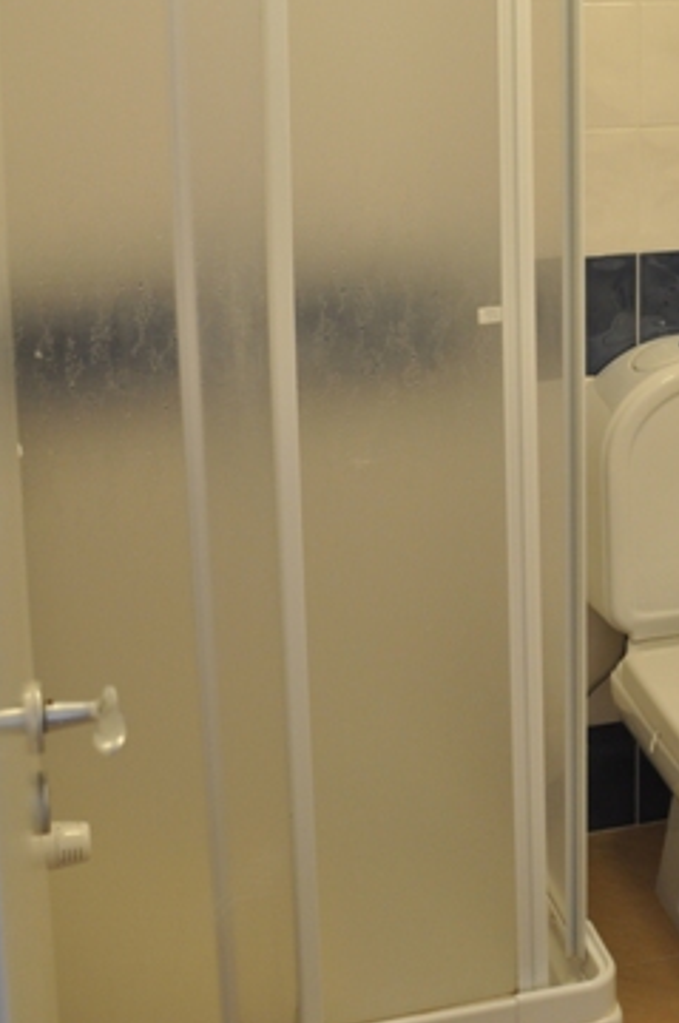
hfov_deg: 21.8
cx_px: 672
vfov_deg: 31.9
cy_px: 108
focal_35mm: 60
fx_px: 1702
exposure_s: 1/25
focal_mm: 18
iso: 400
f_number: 5
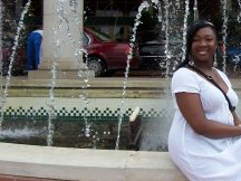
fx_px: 522
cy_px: 99
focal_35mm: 75
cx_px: 214
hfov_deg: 25.2
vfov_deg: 19.6
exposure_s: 1/613
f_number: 2.7
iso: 80
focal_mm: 6
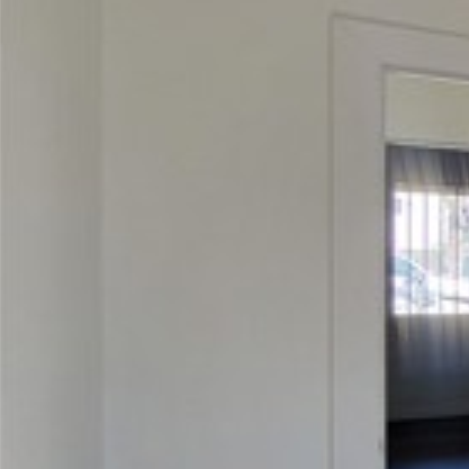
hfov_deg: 16.2
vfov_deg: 32.1
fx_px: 812
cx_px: 1076
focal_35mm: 53
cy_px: 287
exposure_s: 1/120
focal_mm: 2.2
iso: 64
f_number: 2.2
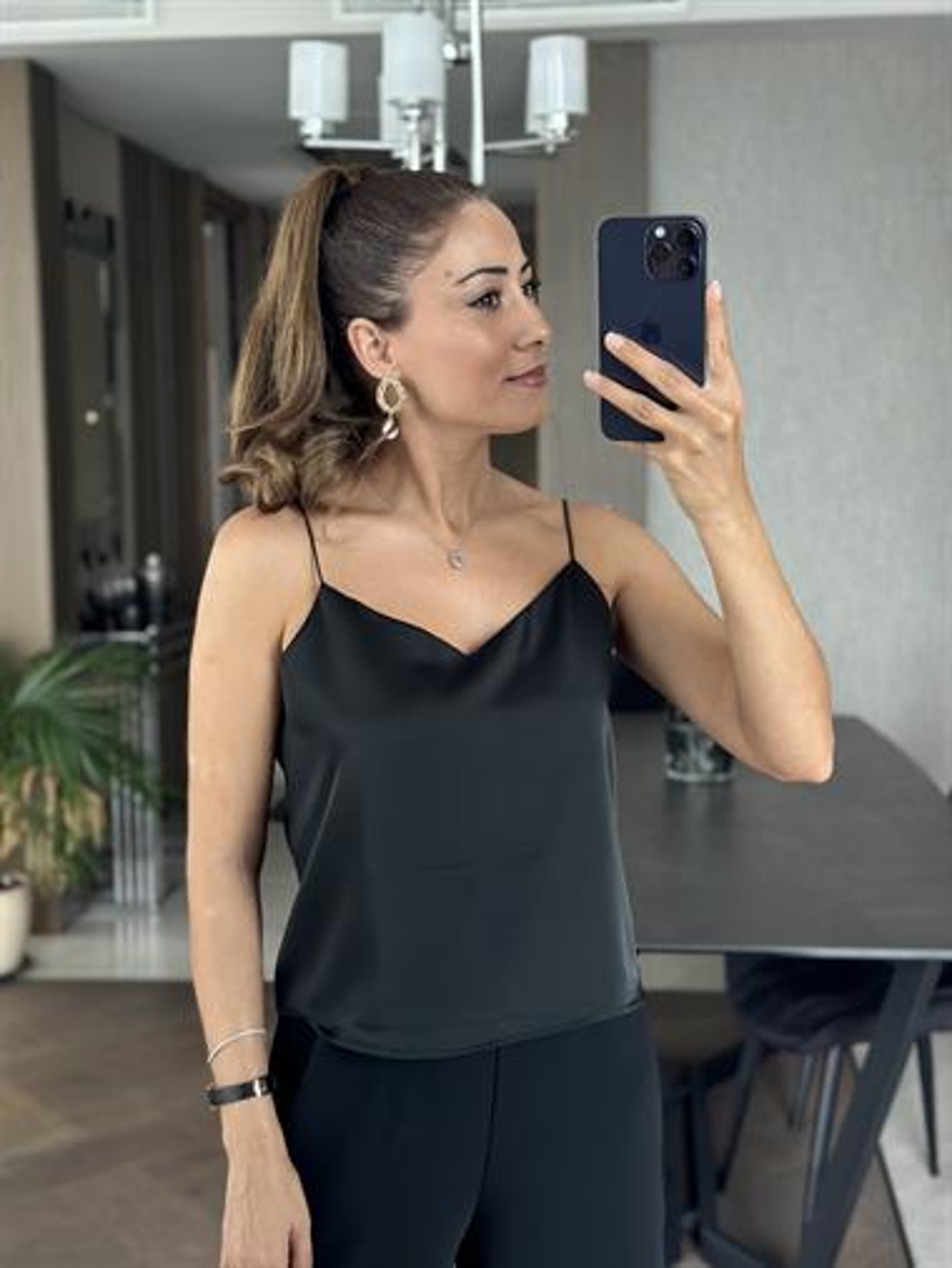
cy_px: 634
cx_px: 476
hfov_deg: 30.3
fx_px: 1759
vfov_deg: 39.6
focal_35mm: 48
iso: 250
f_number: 1.78
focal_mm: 6.86
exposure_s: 1/60
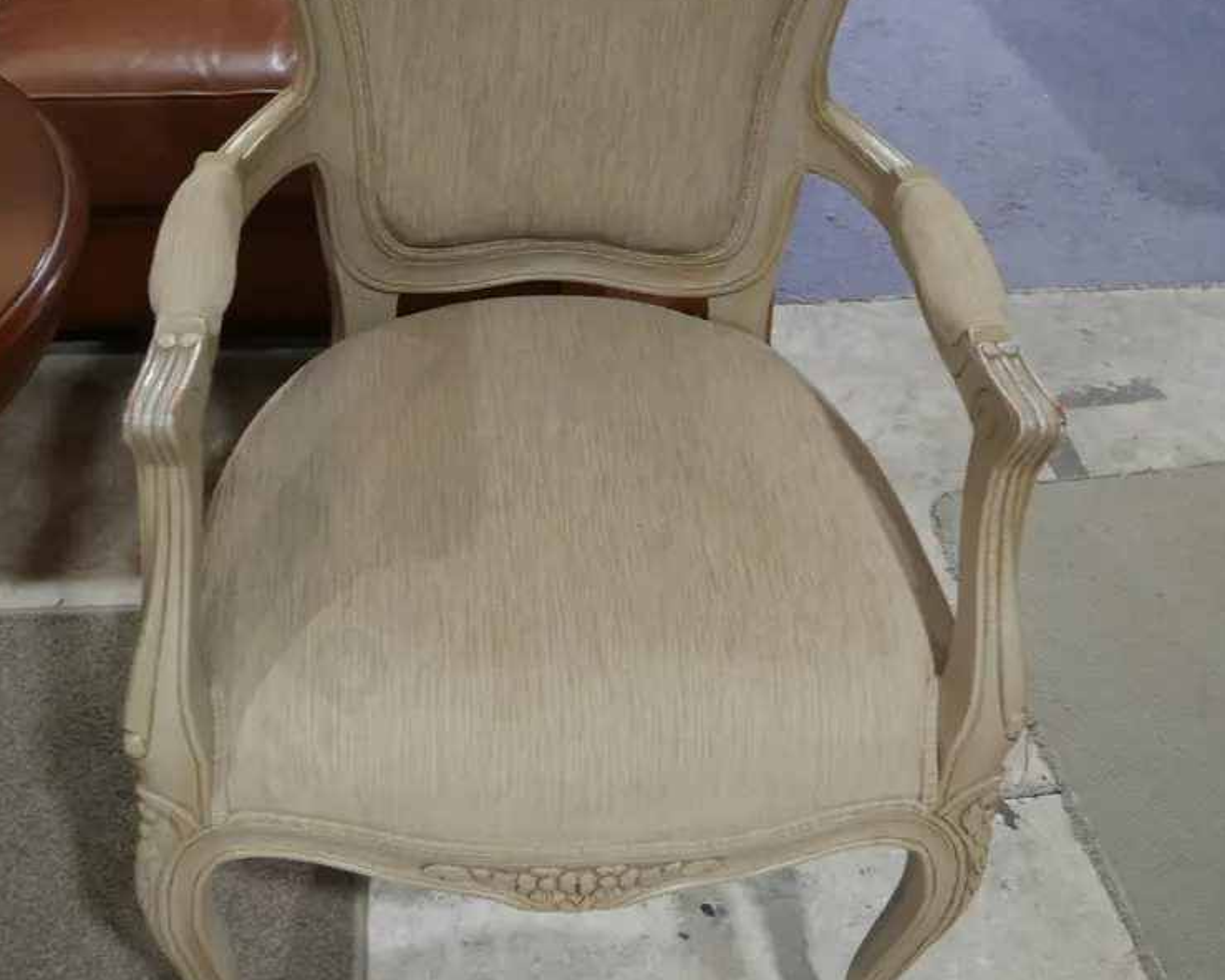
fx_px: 1668
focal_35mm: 46
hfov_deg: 40.3
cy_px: 333
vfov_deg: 32.5
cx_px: 598
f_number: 4
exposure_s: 1/60
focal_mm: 17
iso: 500
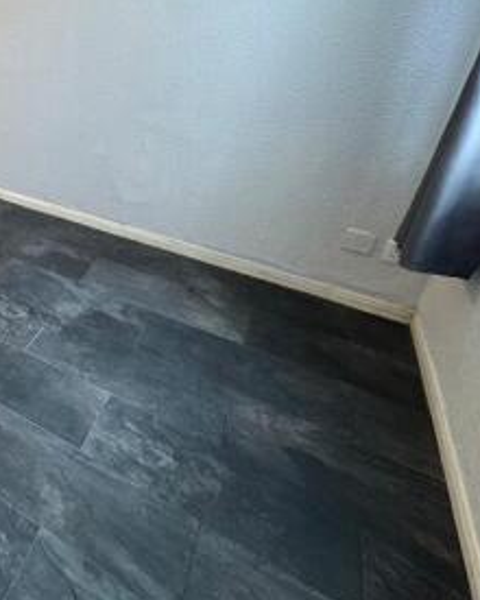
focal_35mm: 29
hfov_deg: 35.0
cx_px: -141
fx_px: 515
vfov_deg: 57.0
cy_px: 141
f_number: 2.2
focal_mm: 2.22
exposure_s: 1/50
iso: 200
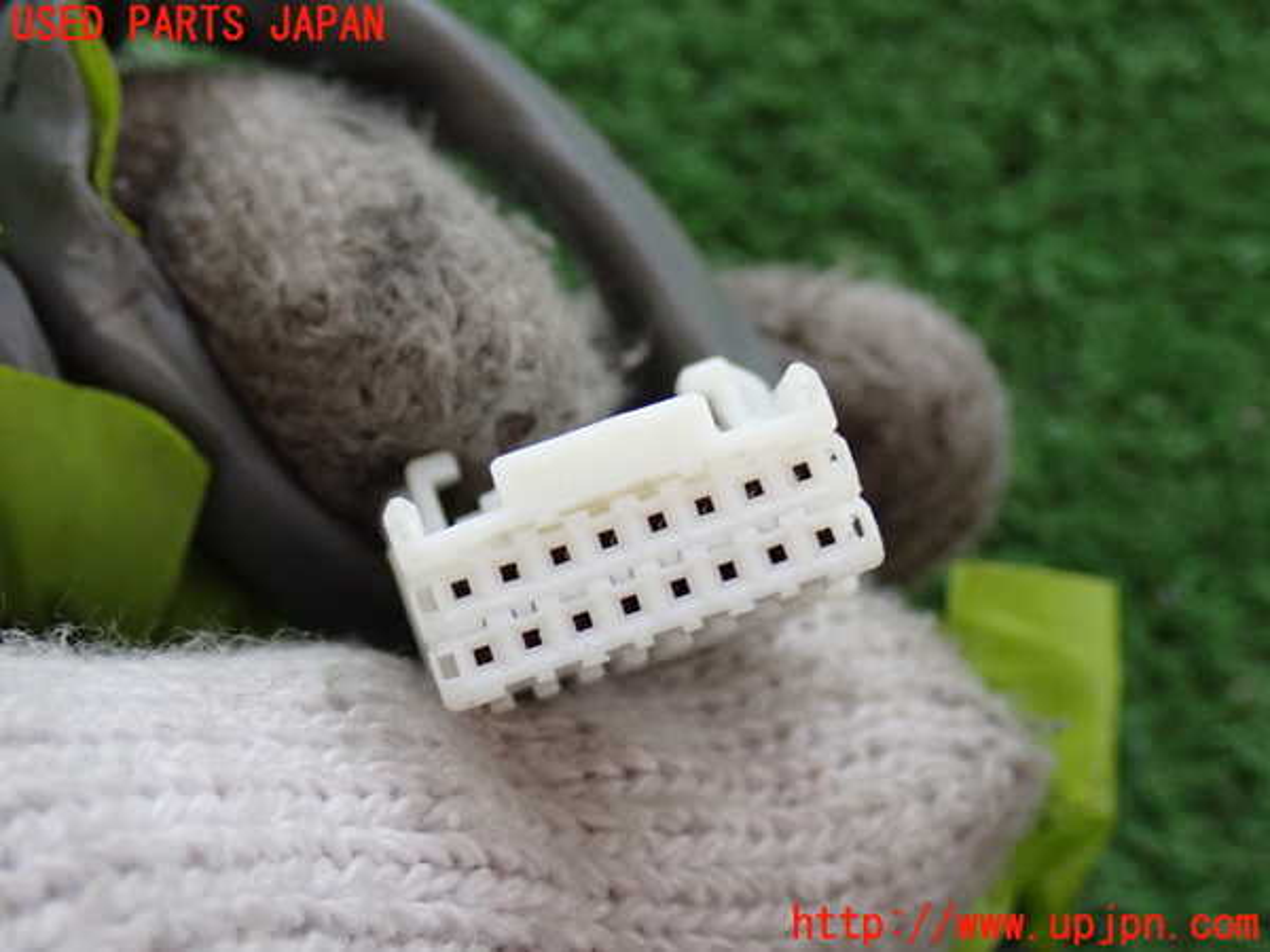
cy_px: 476
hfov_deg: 31.2
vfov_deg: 23.7
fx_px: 2275
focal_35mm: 62
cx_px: 635
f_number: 3.6
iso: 800
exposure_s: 1/40
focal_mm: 11.09
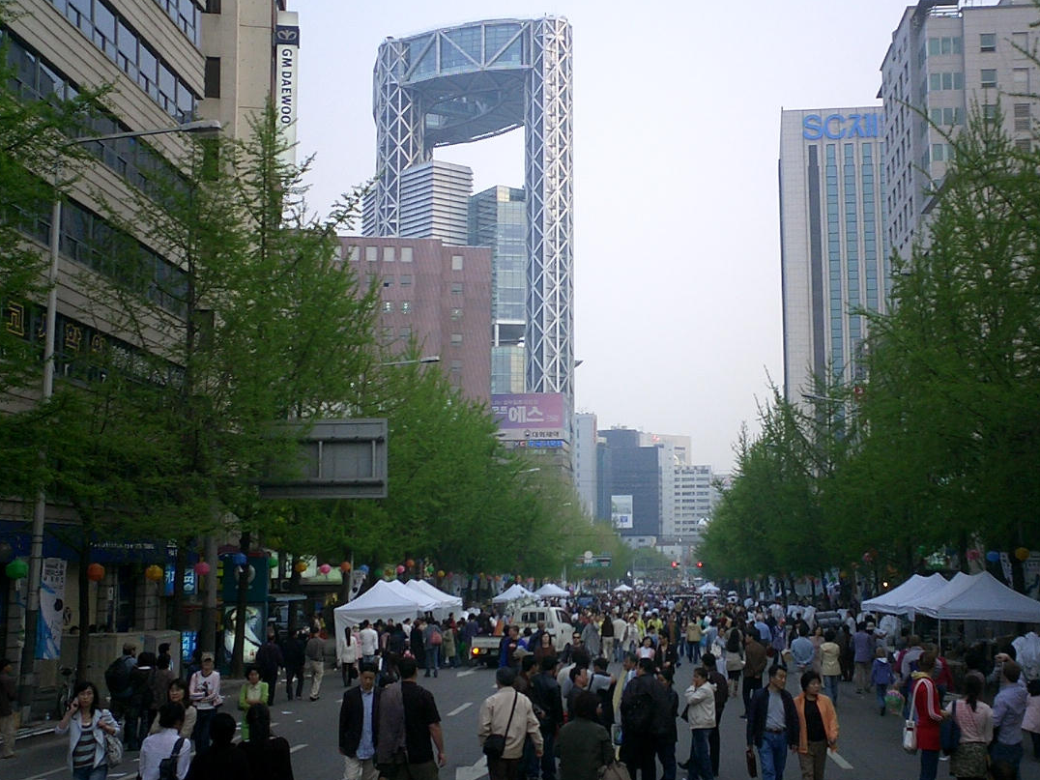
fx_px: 1322
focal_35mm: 44
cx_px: 604
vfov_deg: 32.8
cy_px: 453
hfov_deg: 42.8
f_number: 3.5
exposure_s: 1/100
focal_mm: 5.6
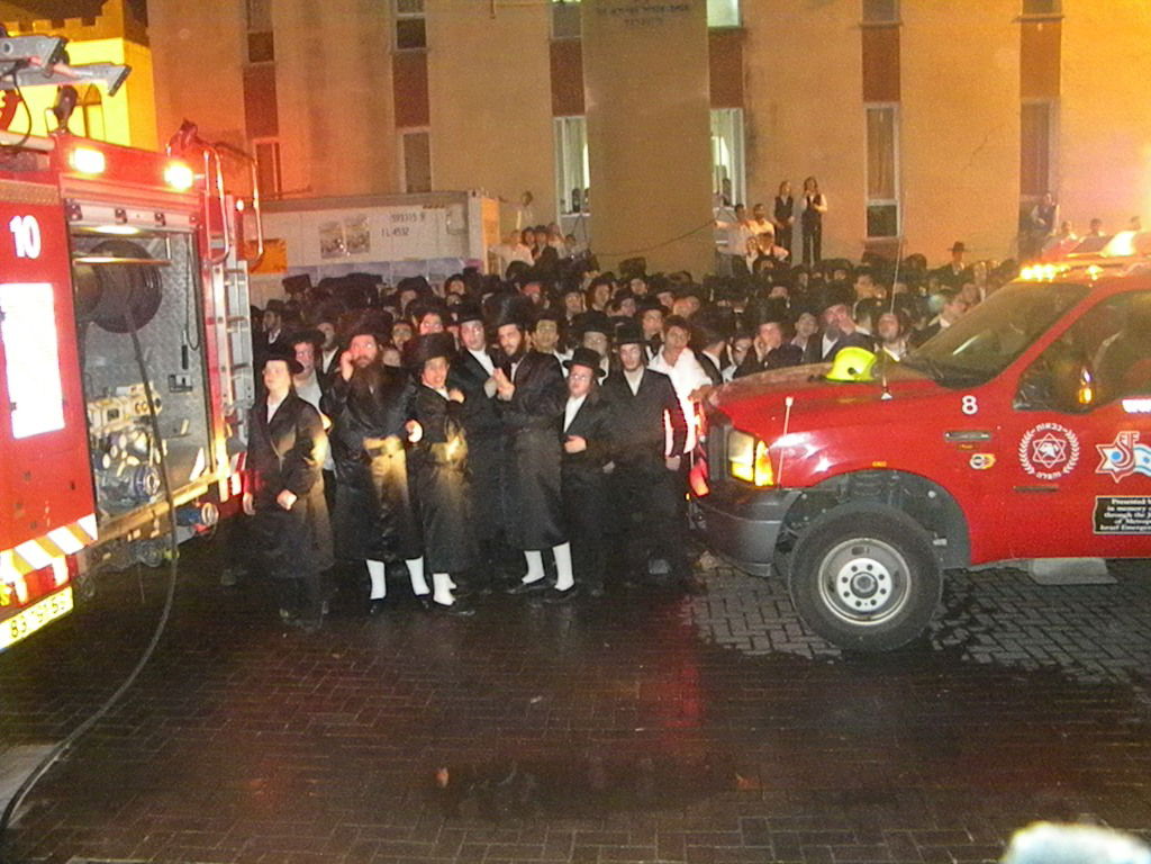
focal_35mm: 28
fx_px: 931
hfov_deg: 63.4
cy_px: 432
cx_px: 576
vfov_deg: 49.7
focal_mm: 5
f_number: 3.5
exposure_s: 1/26
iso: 3200
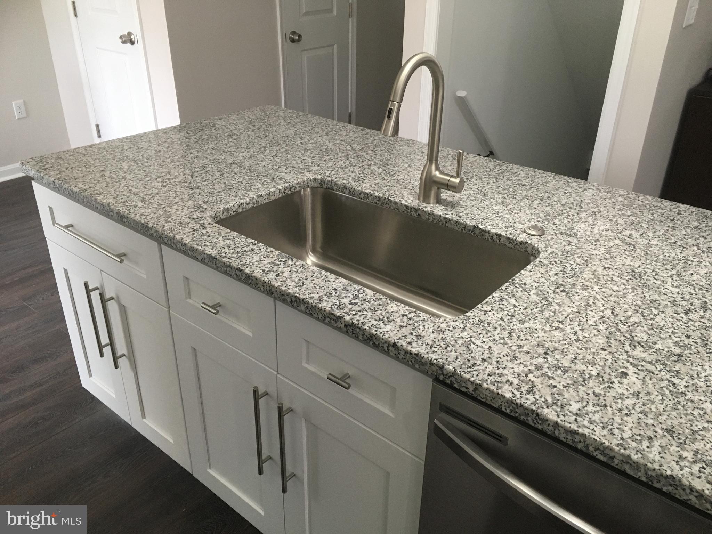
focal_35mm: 29
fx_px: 596
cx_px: 356
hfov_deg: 61.7
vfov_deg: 48.2
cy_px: 267
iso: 125
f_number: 2.2
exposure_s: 1/30
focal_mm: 4.15
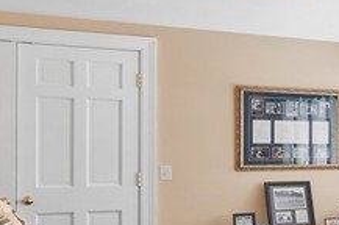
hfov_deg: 20.1
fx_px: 658
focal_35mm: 70
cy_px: 173
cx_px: 621
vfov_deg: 19.2
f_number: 8
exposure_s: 1/30
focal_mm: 14
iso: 400
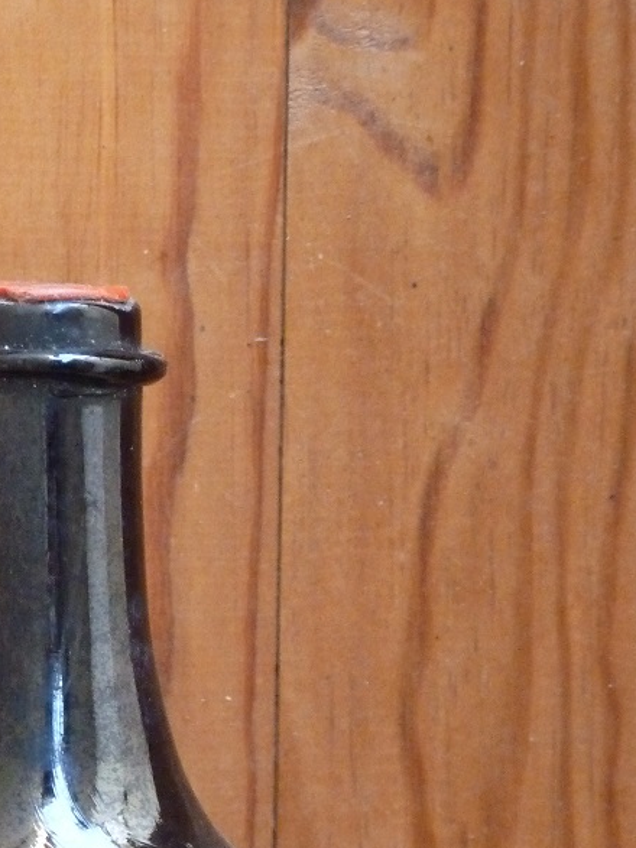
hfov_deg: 4.0
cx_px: 88
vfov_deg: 5.4
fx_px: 9018
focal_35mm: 368
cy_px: 639
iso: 800
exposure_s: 1/50
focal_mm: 32
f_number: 3.7
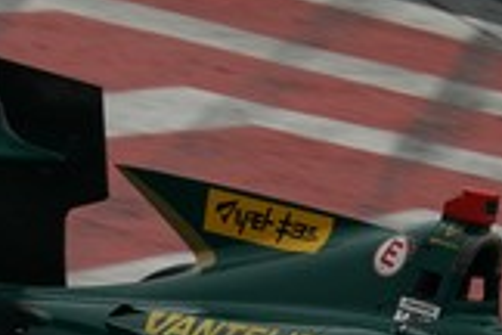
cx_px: 552
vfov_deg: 0.9
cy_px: 301
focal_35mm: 1568
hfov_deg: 1.3
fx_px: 21863
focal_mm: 353
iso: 320
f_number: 7.1
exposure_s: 1/320
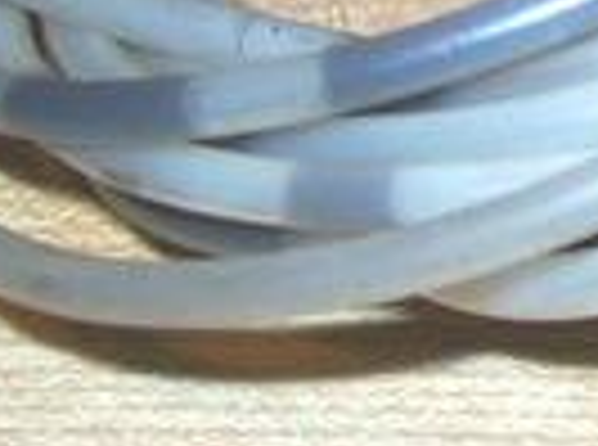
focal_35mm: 190
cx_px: 1223
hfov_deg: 9.7
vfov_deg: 7.6
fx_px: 3273
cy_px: -232
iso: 80
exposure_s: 1/64
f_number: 2.7
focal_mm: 6
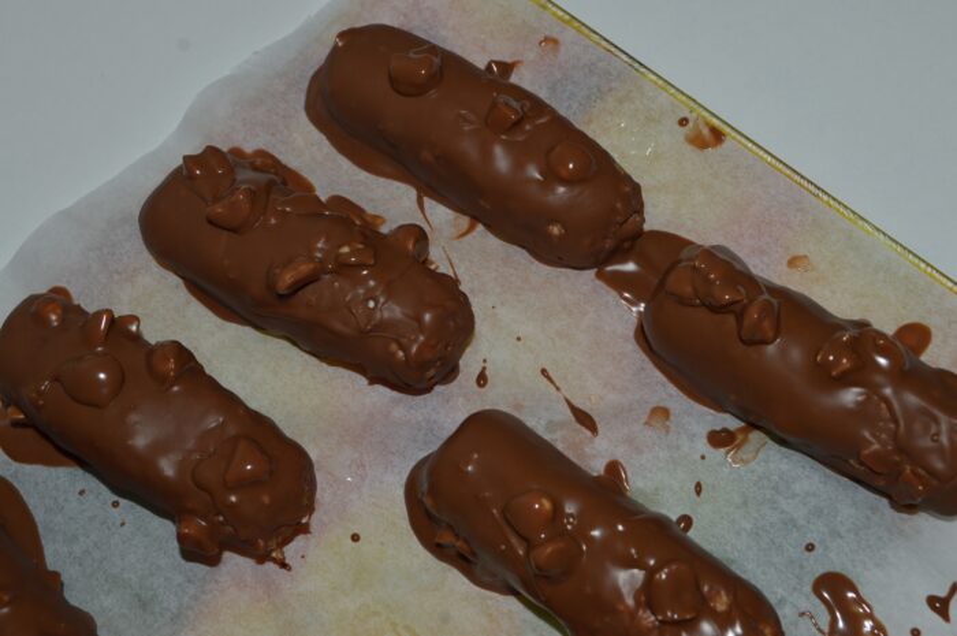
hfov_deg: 37.9
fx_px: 1394
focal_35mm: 52
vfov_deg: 25.7
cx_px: 478
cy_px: 318
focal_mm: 35
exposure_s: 1/60
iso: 100
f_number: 8
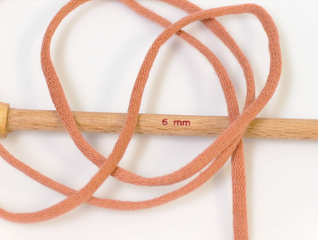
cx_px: 159
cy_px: 120
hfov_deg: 16.9
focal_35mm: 116
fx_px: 1067
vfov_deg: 12.8
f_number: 3
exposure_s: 1/22.6
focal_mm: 23.76
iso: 200
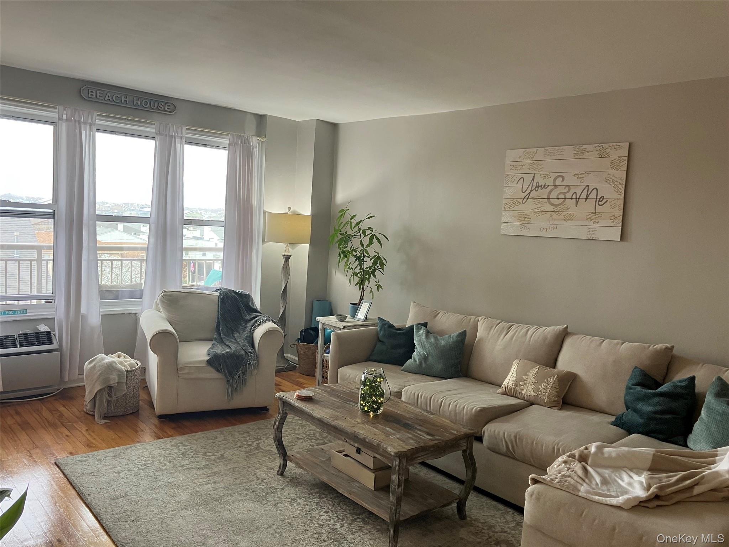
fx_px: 590
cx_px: 364
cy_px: 274
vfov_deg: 49.7
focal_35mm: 28
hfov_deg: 63.4
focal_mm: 3.99
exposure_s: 1/60
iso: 64
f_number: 1.8
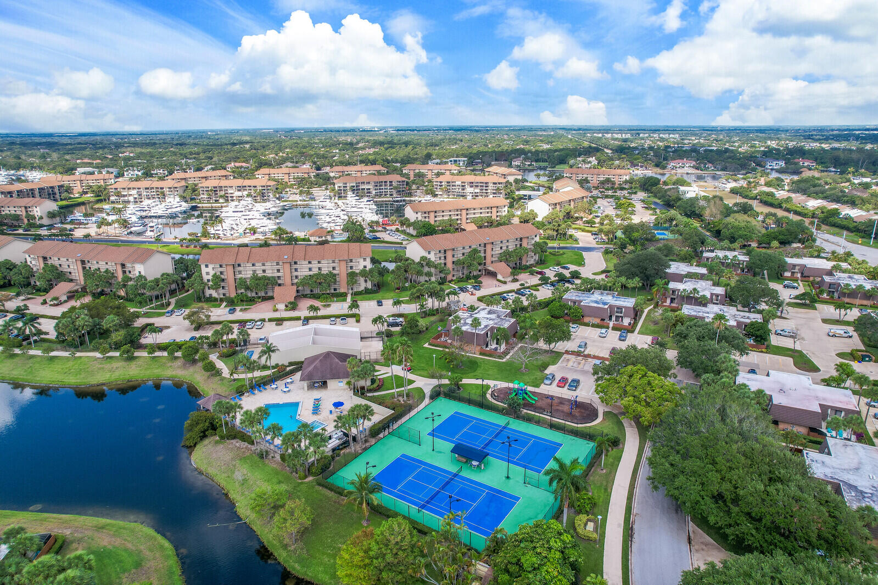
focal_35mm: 22
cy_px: 292
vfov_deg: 57.2
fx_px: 537
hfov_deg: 78.6
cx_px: 439
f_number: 2.8
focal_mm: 8.38
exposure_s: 1/1000
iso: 100
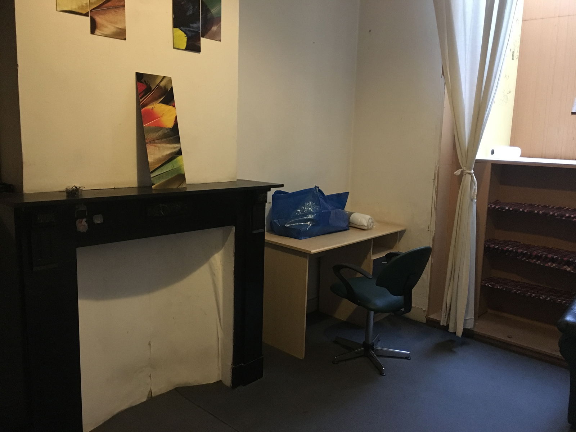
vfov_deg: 48.2
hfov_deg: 61.7
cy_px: 216
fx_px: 483
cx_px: 288
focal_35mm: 29
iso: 320
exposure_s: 1/17
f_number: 2.2
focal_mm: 4.15
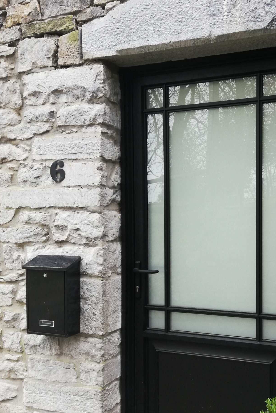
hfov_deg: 34.2
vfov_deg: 50.6
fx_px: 437
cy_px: 232
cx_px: 213
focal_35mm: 38
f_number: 2.2
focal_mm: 3.81
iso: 80
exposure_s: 1/50
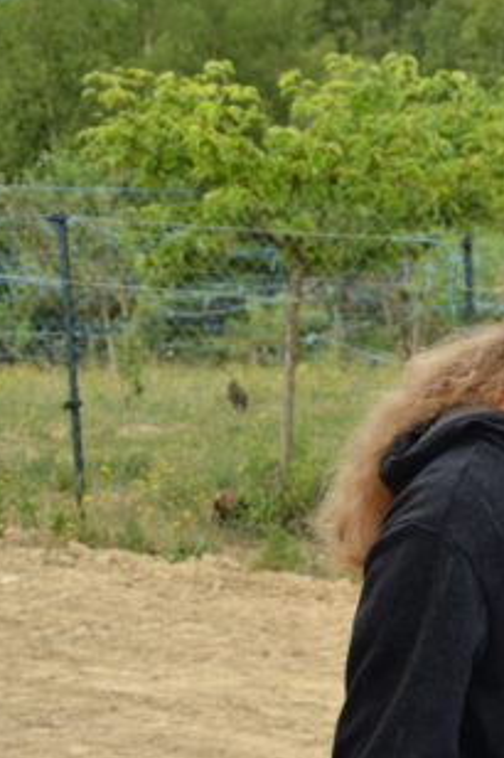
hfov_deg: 11.3
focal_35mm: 116
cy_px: 445
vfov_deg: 17.6
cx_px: 742
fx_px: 2439
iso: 100
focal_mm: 34
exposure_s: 1/160
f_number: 6.3
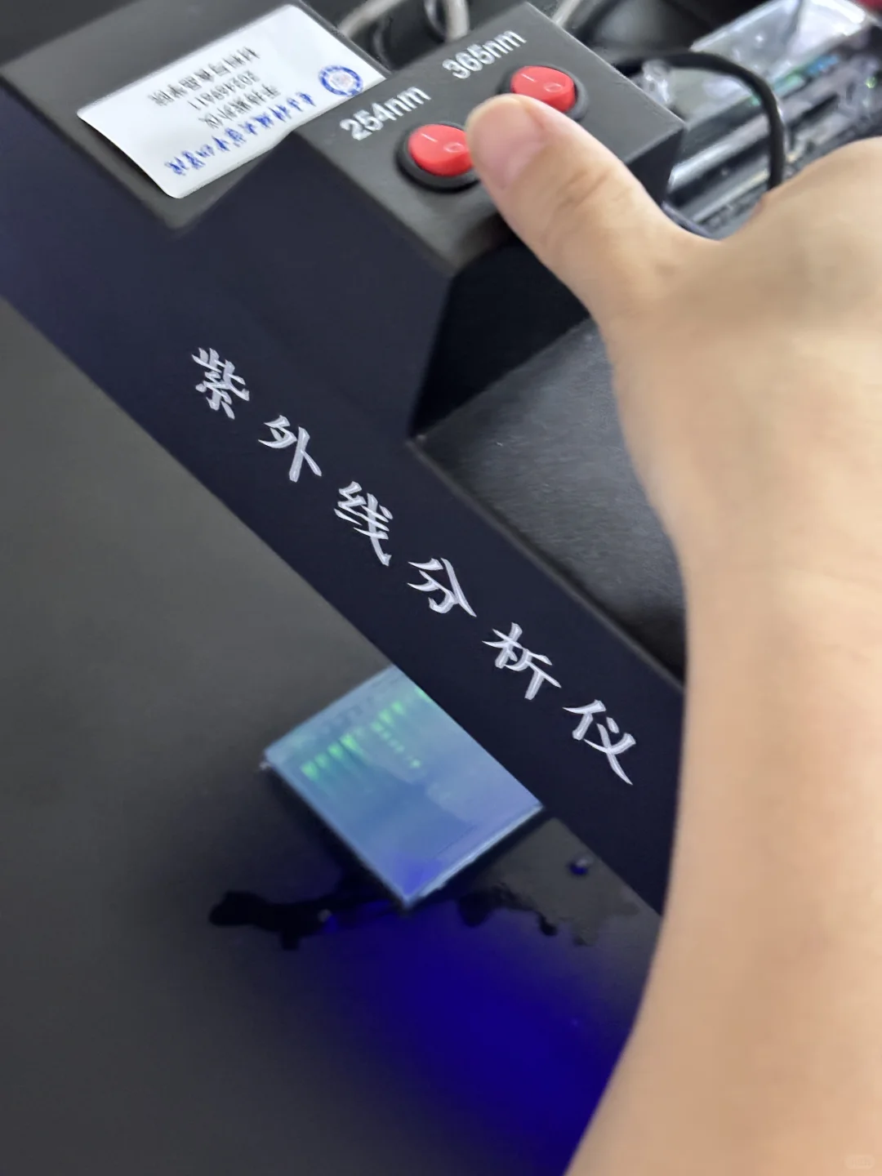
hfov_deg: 28.0
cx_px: 441
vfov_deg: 36.8
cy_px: 588
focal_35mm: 52
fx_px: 1767
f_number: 1.6
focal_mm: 5.96
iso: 400
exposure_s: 1/20
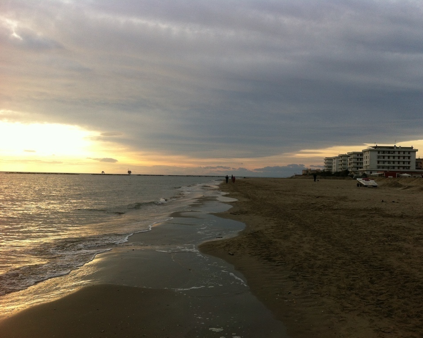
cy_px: 169
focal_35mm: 37
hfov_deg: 49.0
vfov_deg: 40.1
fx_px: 463
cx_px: 228
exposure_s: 1/495
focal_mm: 3.85
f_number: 2.8
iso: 80
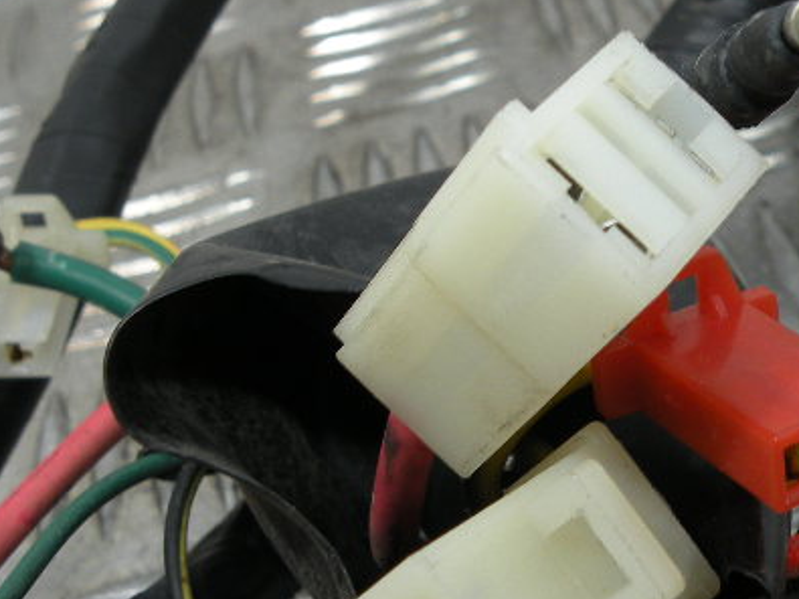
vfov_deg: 21.0
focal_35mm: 70
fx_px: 1615
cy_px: 281
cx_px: 570
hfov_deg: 27.5
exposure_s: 1/55.6
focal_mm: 4.7
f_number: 3.2
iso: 64
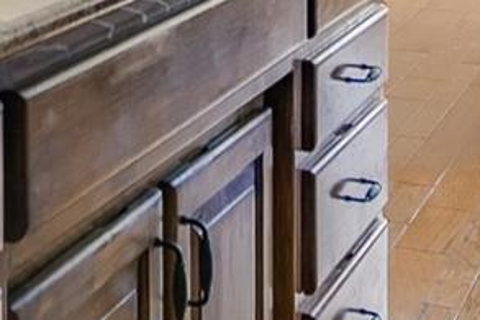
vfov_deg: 11.9
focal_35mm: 105
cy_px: -274
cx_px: 0
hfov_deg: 18.9
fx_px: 1399
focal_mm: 10
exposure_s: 1/2000
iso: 320
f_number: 4.5
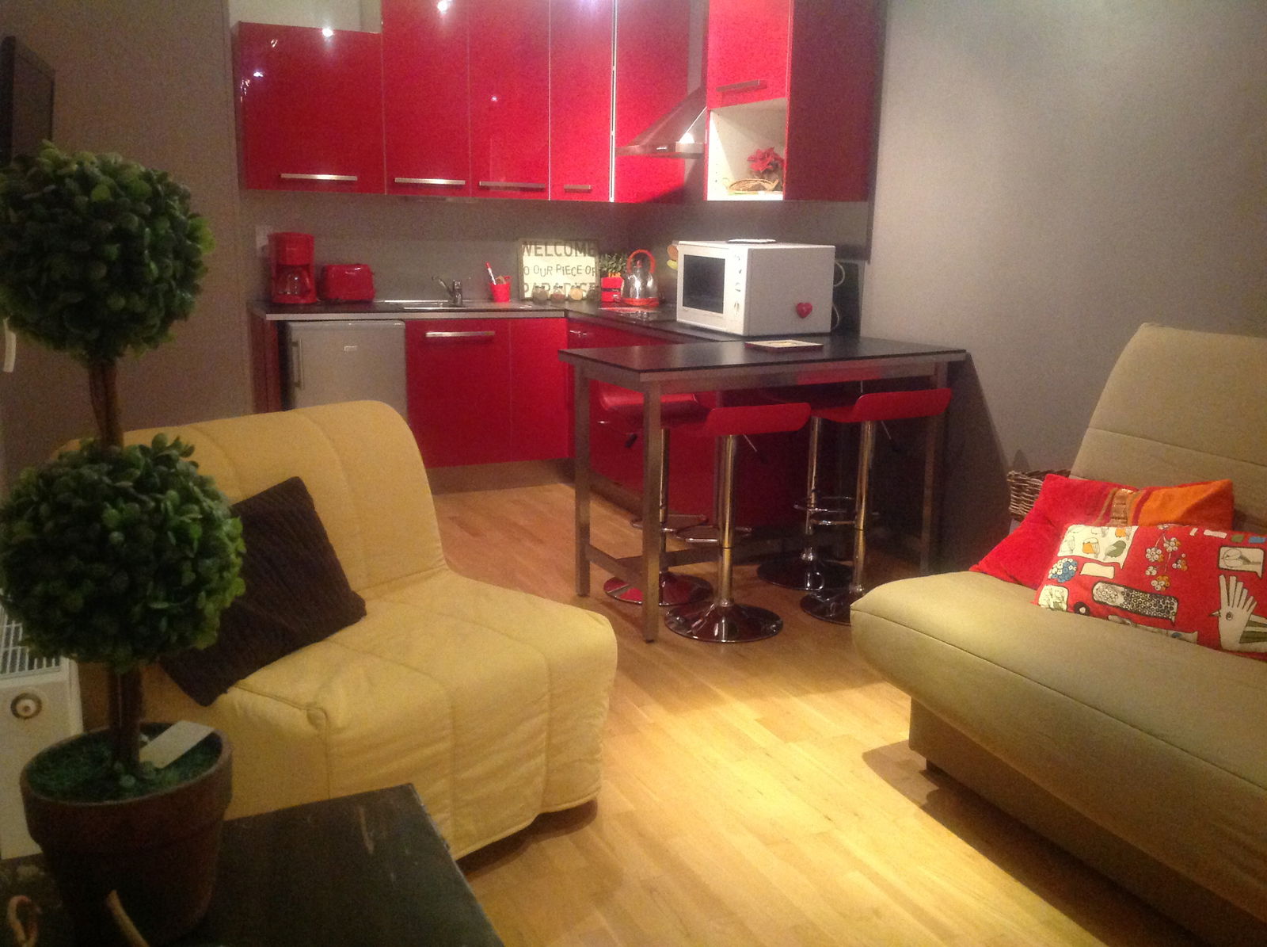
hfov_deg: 52.7
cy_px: 474
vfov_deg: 40.6
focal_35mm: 35
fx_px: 1279
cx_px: 634
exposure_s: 1/17
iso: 500
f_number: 2.4
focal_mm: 4.28
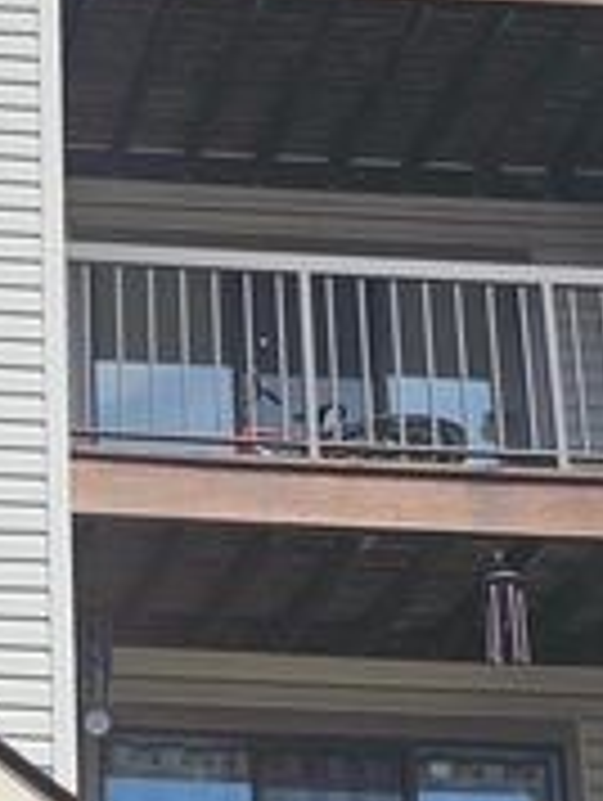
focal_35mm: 86
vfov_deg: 21.6
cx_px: -274
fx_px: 1993
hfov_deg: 15.9
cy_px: 862
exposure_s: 1/1347
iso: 16
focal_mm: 6.3
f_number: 1.7
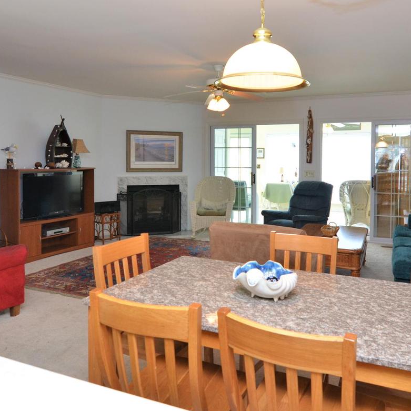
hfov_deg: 61.0
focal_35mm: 26
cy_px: 166
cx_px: 239
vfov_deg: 60.9
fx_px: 346
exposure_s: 1/60
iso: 640
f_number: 4
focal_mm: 11
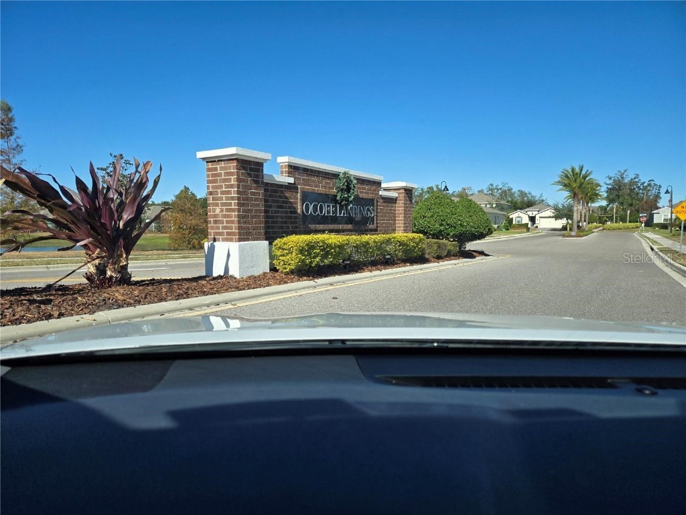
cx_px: 343
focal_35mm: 23
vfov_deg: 58.9
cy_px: 258
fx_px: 456
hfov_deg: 73.9
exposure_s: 1/2921
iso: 64
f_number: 1.8
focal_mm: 5.4
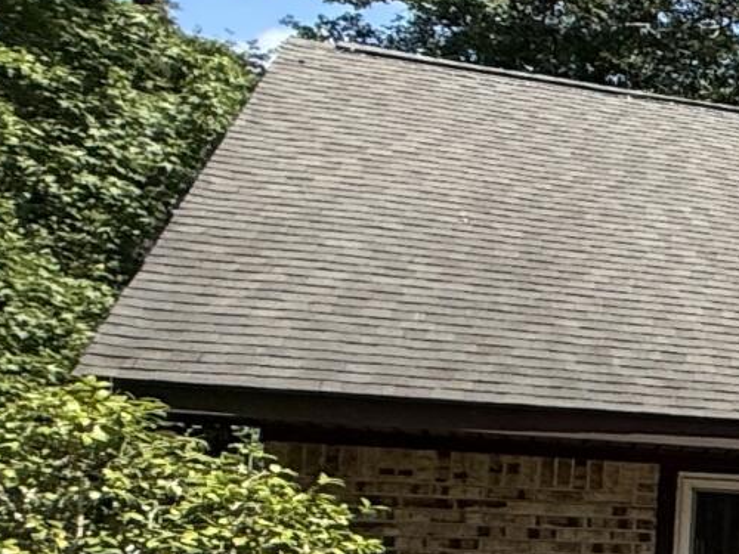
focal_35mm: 84
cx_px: 2054
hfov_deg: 12.6
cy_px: 554
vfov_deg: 17.2
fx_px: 1793
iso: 50
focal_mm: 2.22
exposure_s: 1/1033
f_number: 2.2
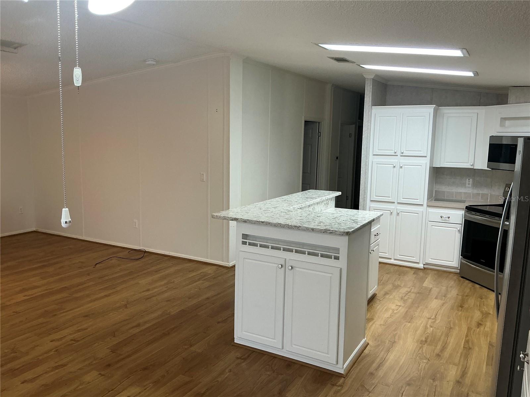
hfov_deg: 63.4
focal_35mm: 28
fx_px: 429
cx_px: 265
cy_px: 198
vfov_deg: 49.7
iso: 64
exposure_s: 1/60
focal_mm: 3
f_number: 1.8
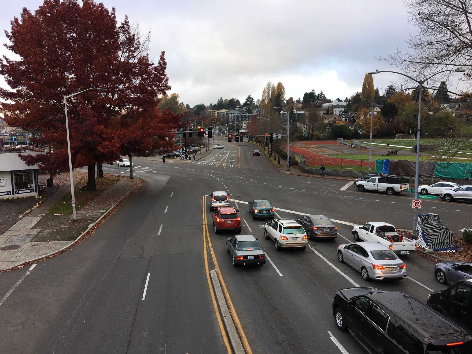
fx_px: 395
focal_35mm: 29
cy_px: 177
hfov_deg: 61.7
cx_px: 236
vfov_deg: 48.2
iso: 25
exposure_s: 1/120
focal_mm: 4.15
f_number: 2.2
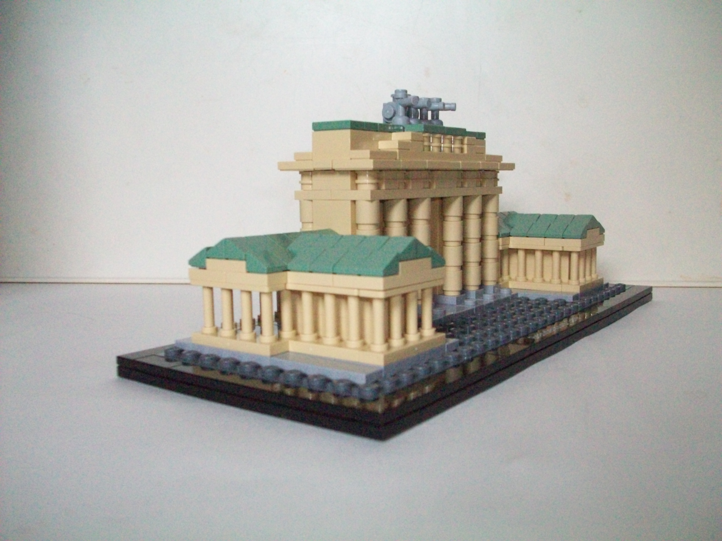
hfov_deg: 54.0
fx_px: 709
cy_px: 270
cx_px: 361
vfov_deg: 41.8
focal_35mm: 34
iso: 549
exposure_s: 1/125
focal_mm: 5.7
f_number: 2.8
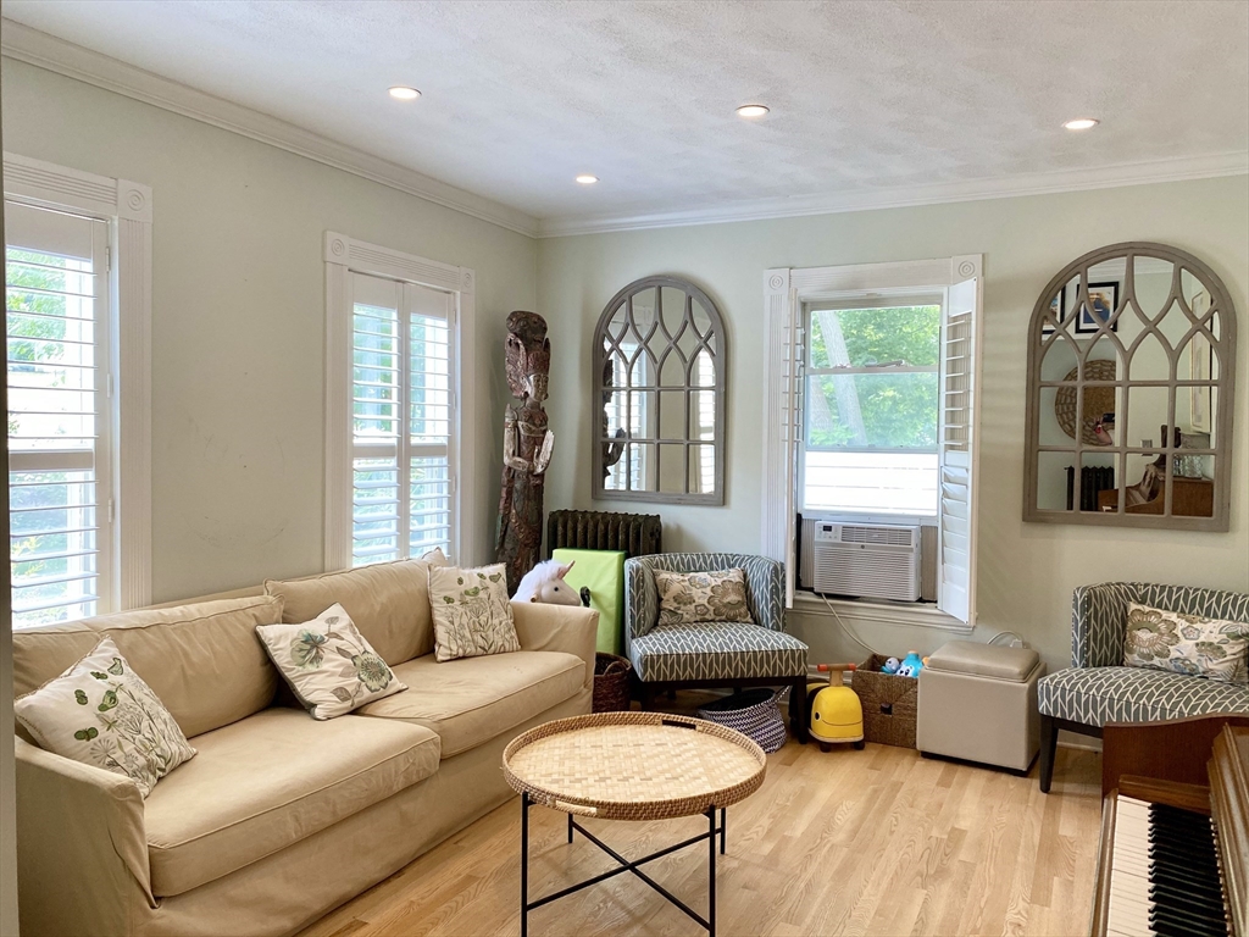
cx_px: 624
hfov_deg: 67.3
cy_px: 468
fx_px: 938
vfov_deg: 53.1
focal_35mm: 26
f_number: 1.8
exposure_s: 1/120
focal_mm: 4.25
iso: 100
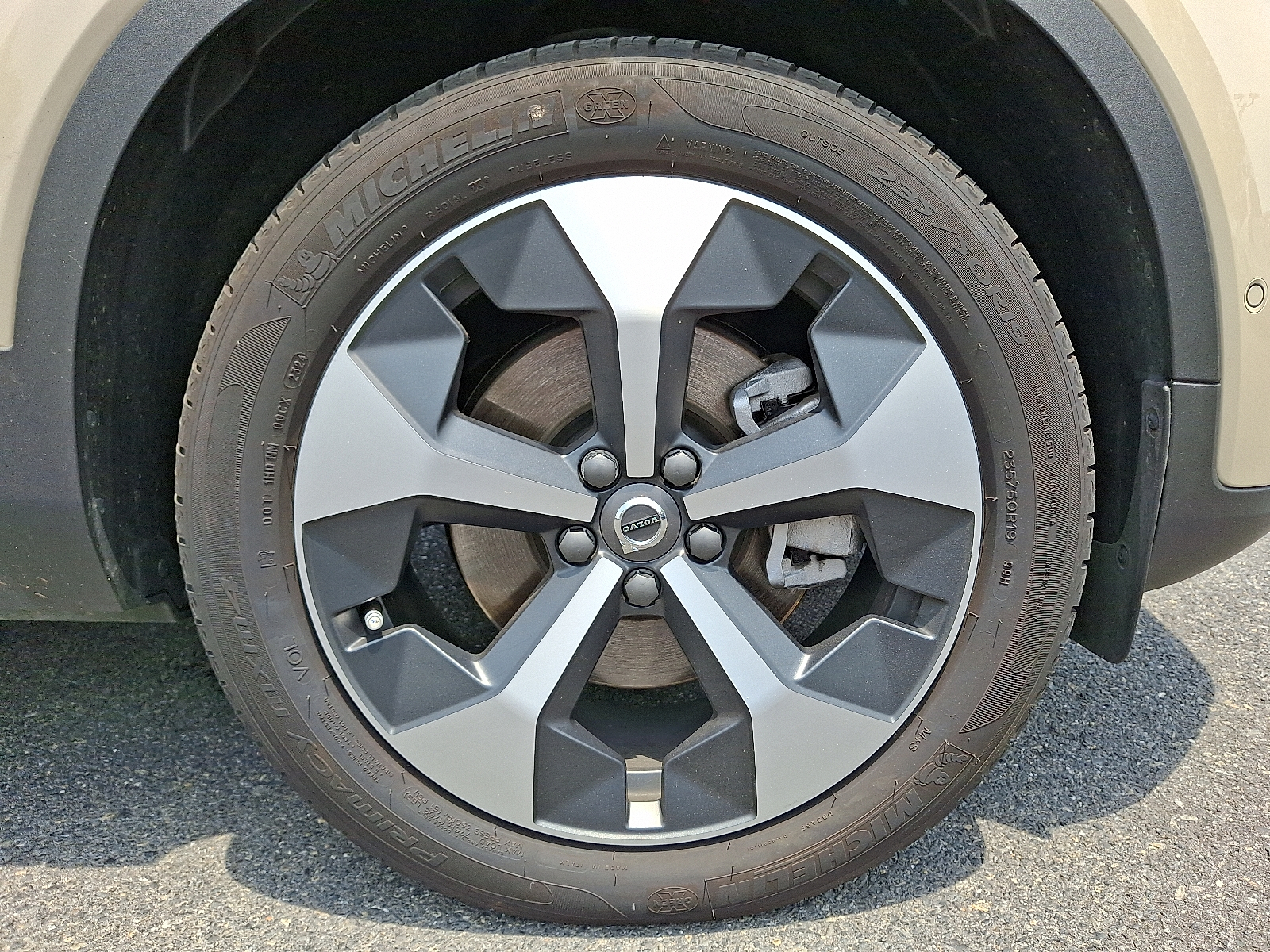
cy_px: 476
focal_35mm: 25
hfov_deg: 69.4
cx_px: 635
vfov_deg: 54.9
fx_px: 917
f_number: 1.8
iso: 25
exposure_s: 1/625
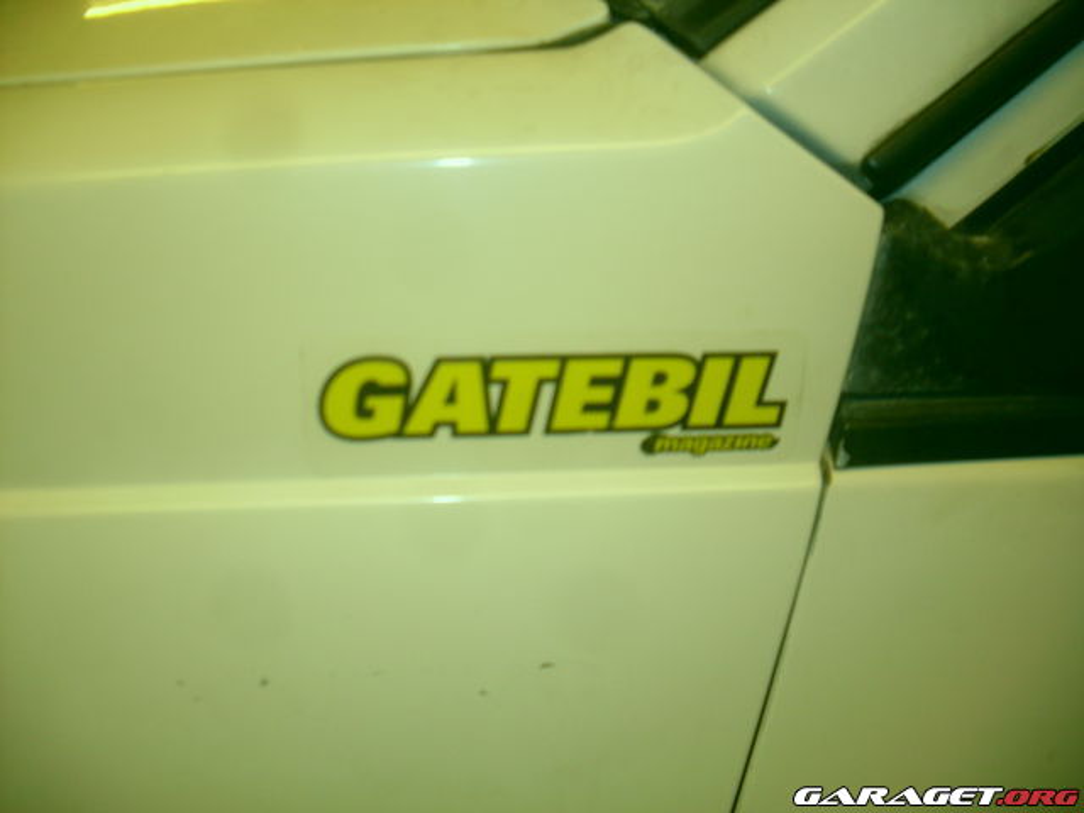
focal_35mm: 38
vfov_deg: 37.7
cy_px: 406
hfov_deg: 49.0
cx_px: 542
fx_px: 1190
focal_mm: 6.3
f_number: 2.8
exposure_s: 1/45
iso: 100
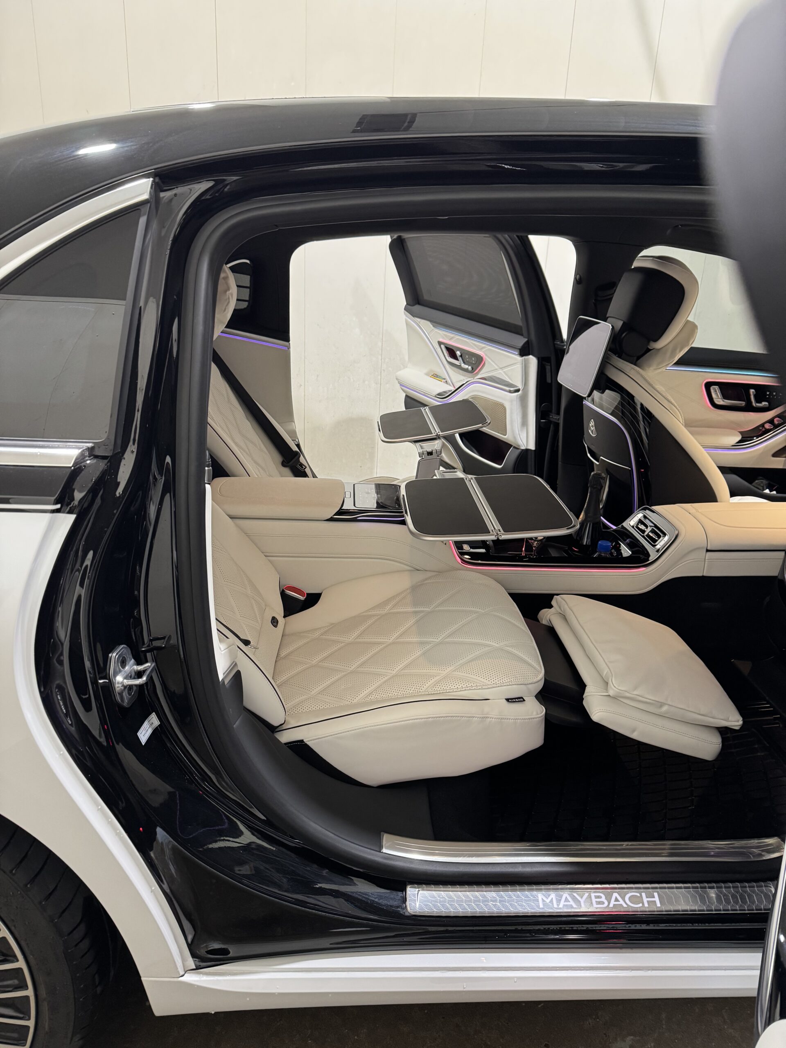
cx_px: 393
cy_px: 524
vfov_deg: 71.6
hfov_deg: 56.8
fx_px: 727
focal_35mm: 24
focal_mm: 6.76
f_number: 1.78
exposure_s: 1/60
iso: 400
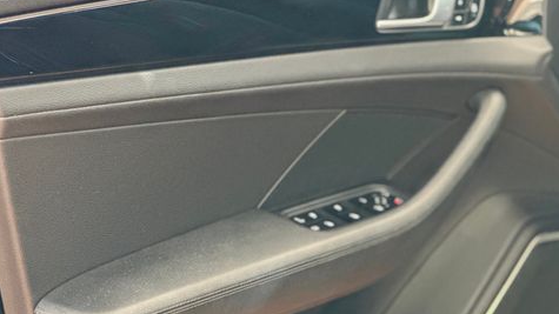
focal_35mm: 113
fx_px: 1675
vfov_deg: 10.7
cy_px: 185
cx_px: 357
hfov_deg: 18.9
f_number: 2.8
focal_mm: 9
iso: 400
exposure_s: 1/24
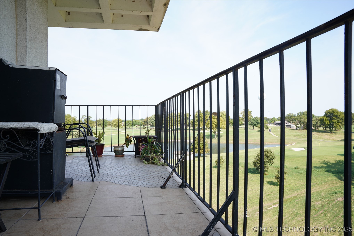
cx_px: 177
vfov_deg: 51.1
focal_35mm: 25
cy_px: 118
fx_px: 247
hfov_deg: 71.3
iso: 125
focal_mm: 25.1
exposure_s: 1/100
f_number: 9
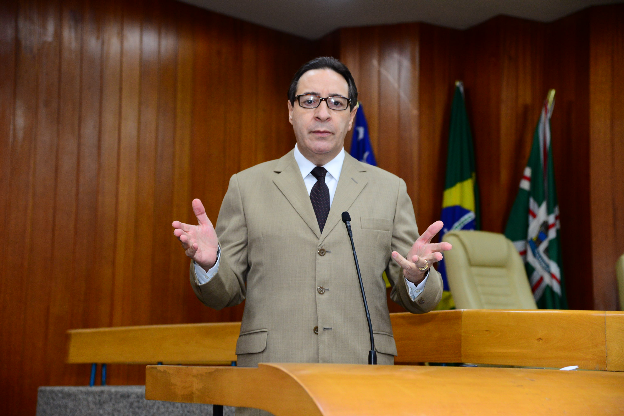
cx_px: 312
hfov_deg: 30.5
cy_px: 208
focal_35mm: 66
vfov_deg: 20.6
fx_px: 1144
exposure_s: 1/80
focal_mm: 66
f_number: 4.5
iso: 2000
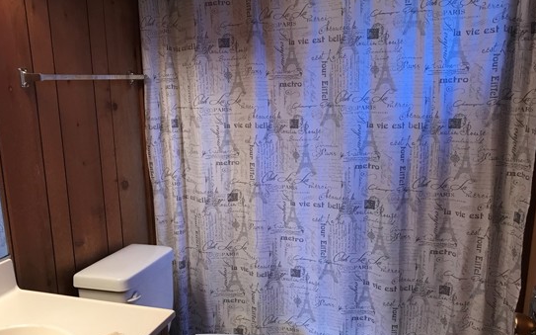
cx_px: 233
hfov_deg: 55.2
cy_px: 213
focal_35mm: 35
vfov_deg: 36.0
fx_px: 511
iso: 50
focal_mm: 3.99
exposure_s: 1/15
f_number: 1.8
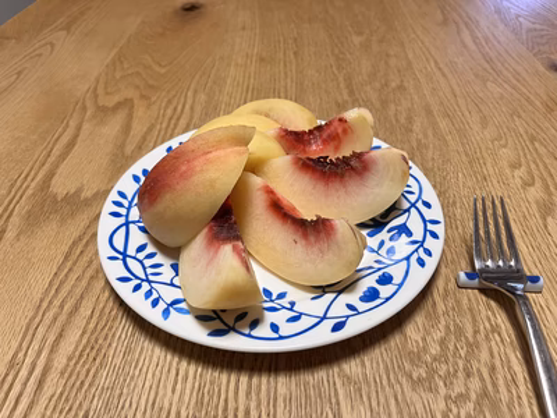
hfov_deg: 67.3
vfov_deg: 53.1
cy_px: 209
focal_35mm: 26
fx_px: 418
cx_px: 278
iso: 100
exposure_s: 1/50
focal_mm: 5.1
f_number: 1.6
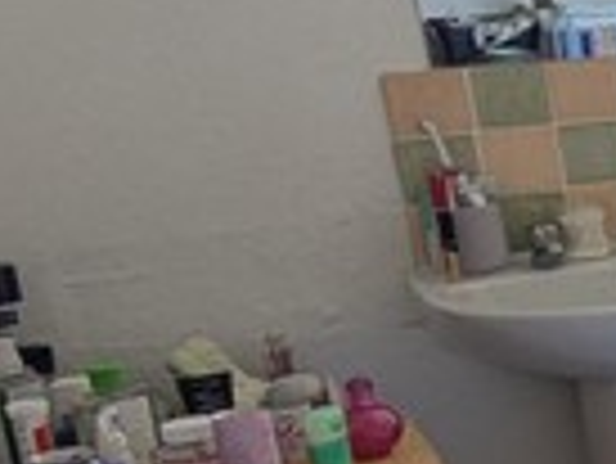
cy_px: 259
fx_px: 1870
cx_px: 1897
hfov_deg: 11.0
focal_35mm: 105
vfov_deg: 14.1
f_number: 2.2
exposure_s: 1/136
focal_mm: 1.83
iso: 47
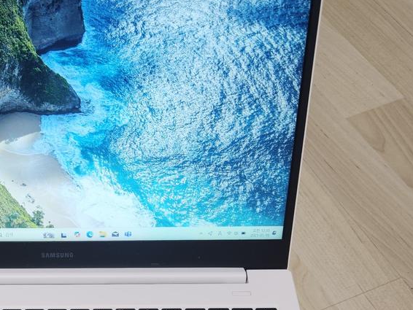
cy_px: 278
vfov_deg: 27.1
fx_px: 621
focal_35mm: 52
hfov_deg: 35.1
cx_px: 58
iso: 40
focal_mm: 5.4
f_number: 1.8
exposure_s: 1/60
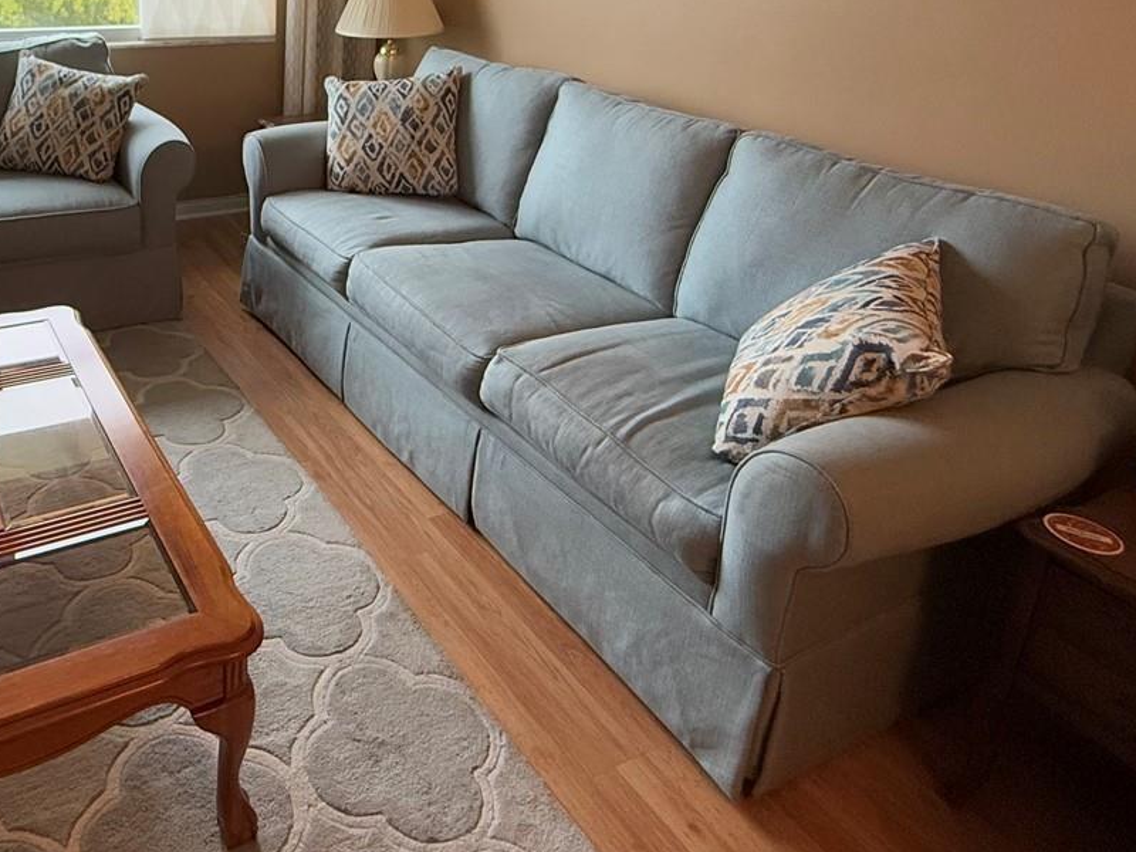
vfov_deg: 46.9
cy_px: 163
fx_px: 919
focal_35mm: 28
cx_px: 285
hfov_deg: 60.0
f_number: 2.2
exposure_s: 1/120
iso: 250
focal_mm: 2.22
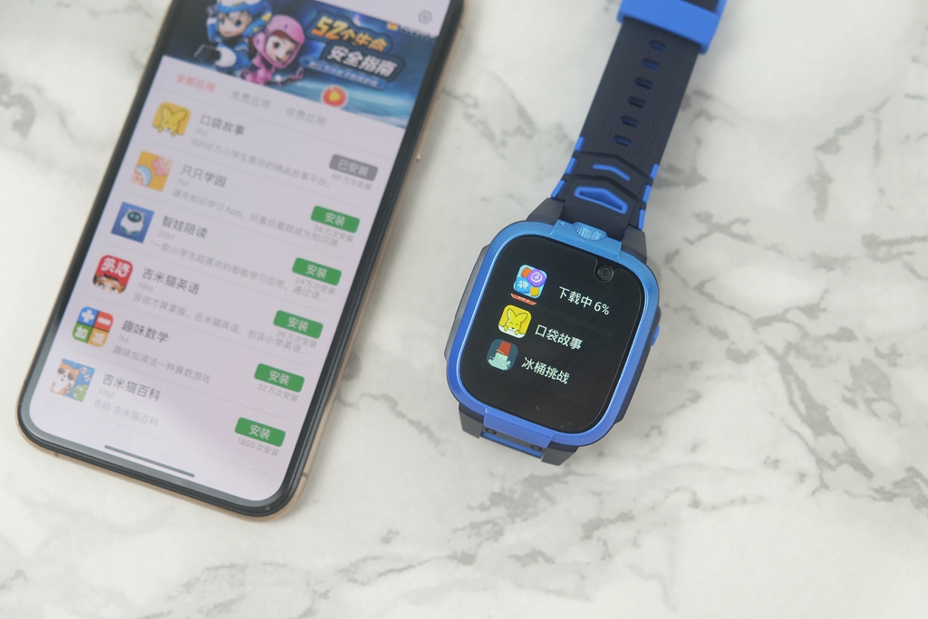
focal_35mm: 56
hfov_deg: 35.6
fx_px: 1444
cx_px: 464
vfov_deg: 24.2
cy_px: 310
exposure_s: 1/105
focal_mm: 37.4
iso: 640
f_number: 3.6
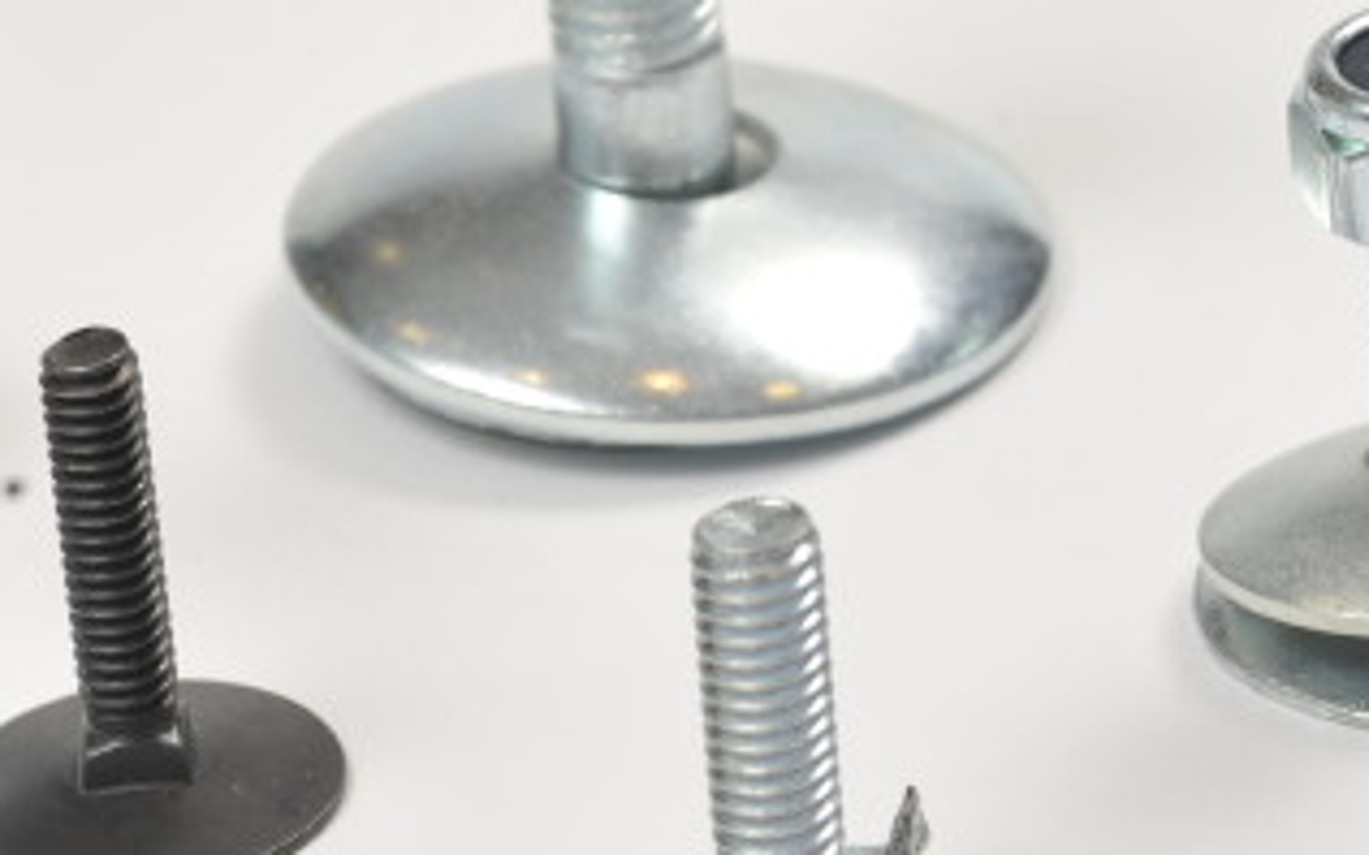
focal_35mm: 246
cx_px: 419
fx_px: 9177
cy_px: 257
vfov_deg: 5.3
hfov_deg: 8.5
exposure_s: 1/200
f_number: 16
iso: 200
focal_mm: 85
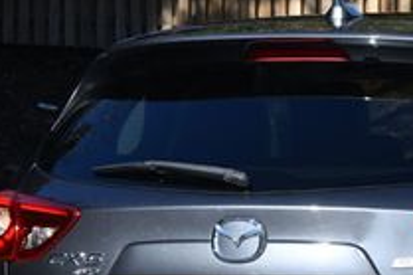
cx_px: 397
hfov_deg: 6.2
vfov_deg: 4.1
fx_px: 3794
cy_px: 277
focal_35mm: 331
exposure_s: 1/250
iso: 110
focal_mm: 72
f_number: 8
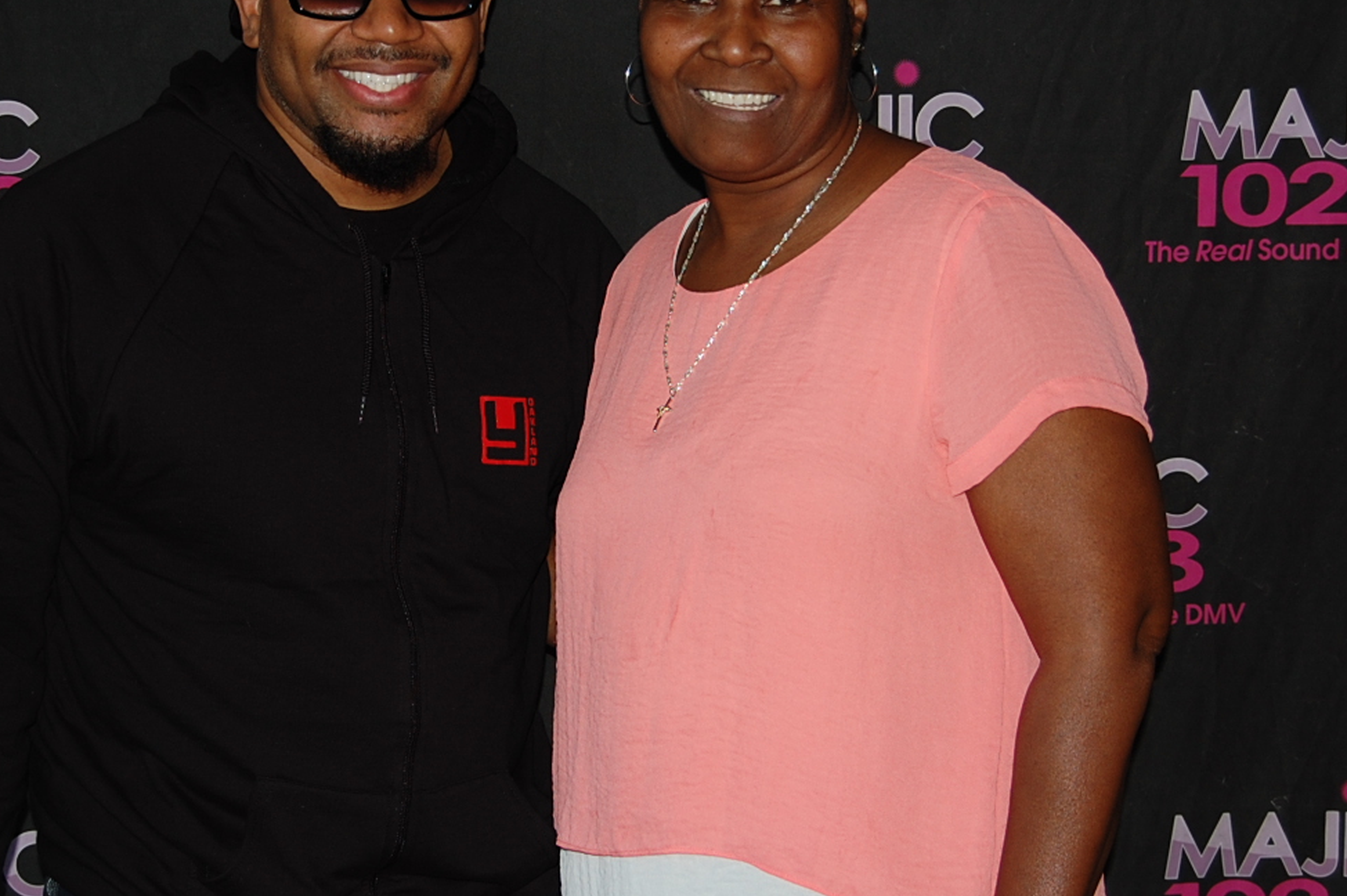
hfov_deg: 23.1
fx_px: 3290
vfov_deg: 15.5
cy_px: 340
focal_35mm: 88
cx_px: 624
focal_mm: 38
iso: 200
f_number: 5.6
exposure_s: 1/125
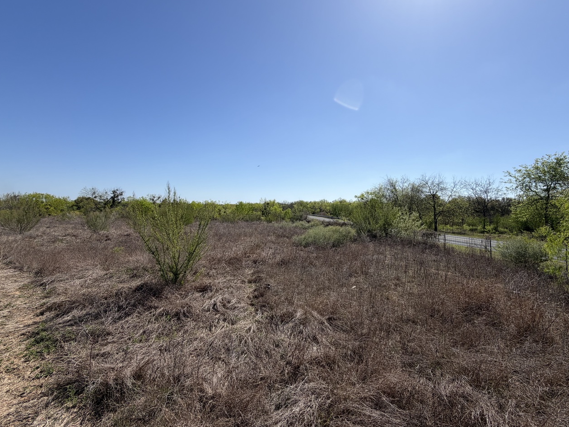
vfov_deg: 78.1
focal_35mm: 16
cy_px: 203
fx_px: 263
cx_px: 304
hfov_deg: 94.3
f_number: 2.2
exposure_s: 1/1368
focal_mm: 2.22
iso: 20
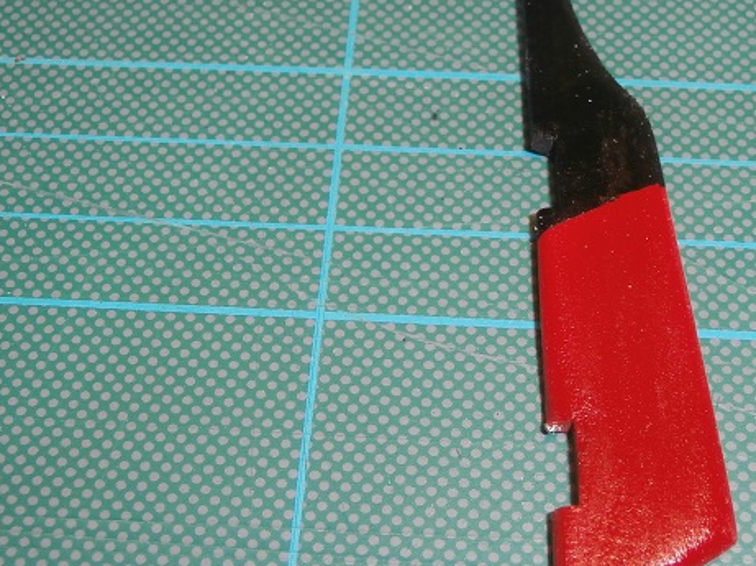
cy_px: 218
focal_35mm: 66
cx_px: 412
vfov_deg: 22.2
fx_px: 1440
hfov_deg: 29.4
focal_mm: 6.67
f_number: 3.9
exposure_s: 1/40
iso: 200
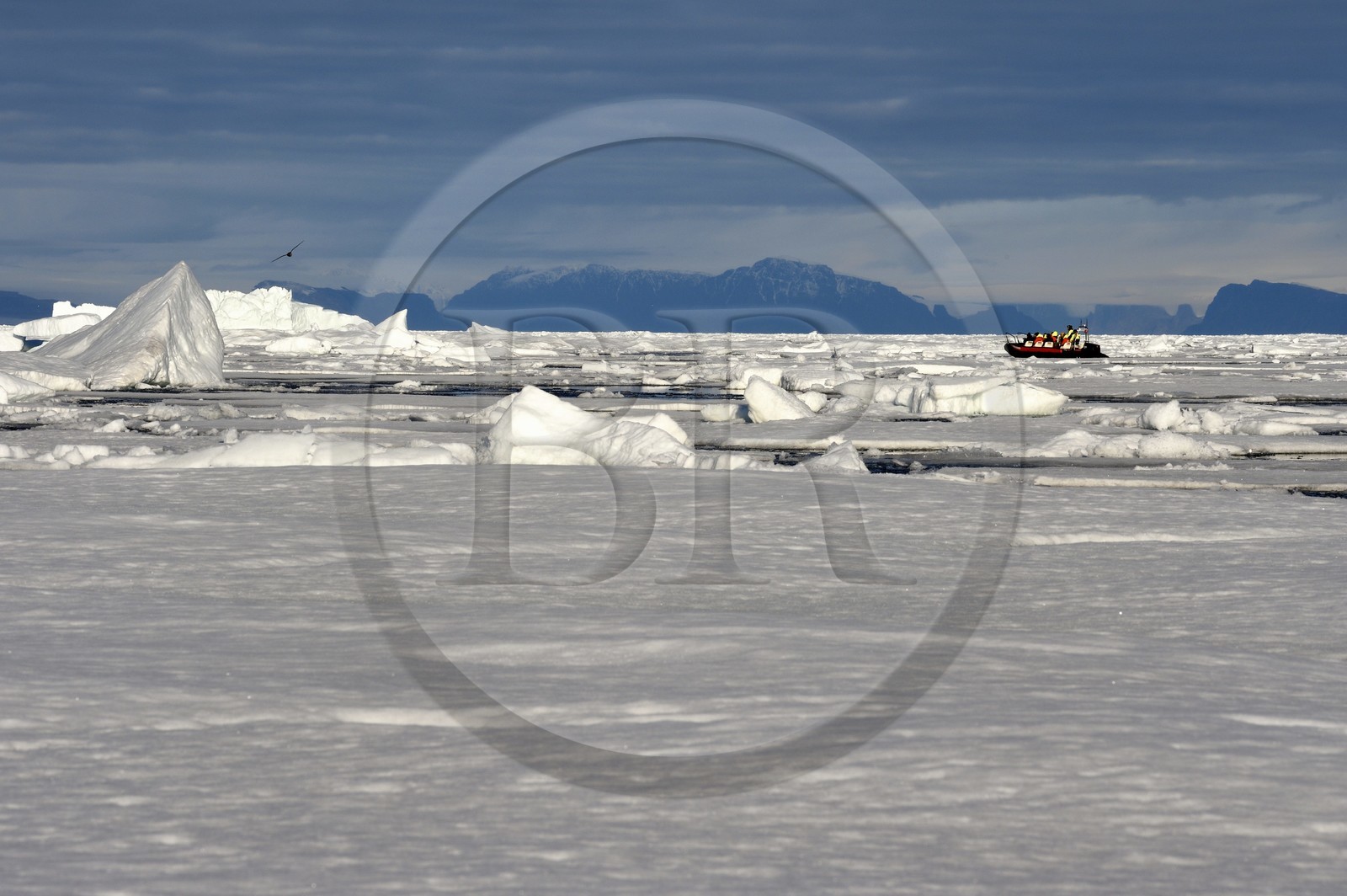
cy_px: 448
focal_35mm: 200
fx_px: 7477
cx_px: 674
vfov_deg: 6.9
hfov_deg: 10.3
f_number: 16
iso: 400
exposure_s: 1/500
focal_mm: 200
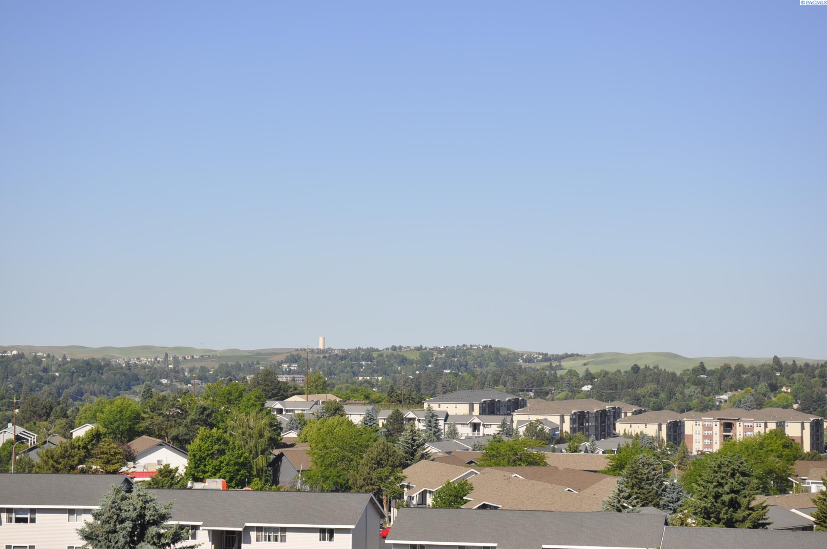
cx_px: 414
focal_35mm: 90
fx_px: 2065
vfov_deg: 15.2
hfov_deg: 22.6
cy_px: 274
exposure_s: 1/800
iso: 200
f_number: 7.1
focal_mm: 60
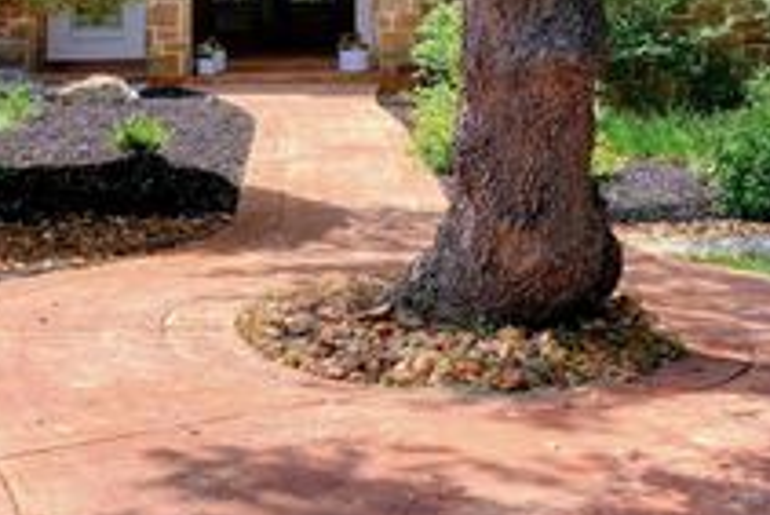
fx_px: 1520
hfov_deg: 28.4
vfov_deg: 18.7
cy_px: 2
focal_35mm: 71
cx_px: 416
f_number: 6.3
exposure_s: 1/1600
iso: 2000
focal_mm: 30
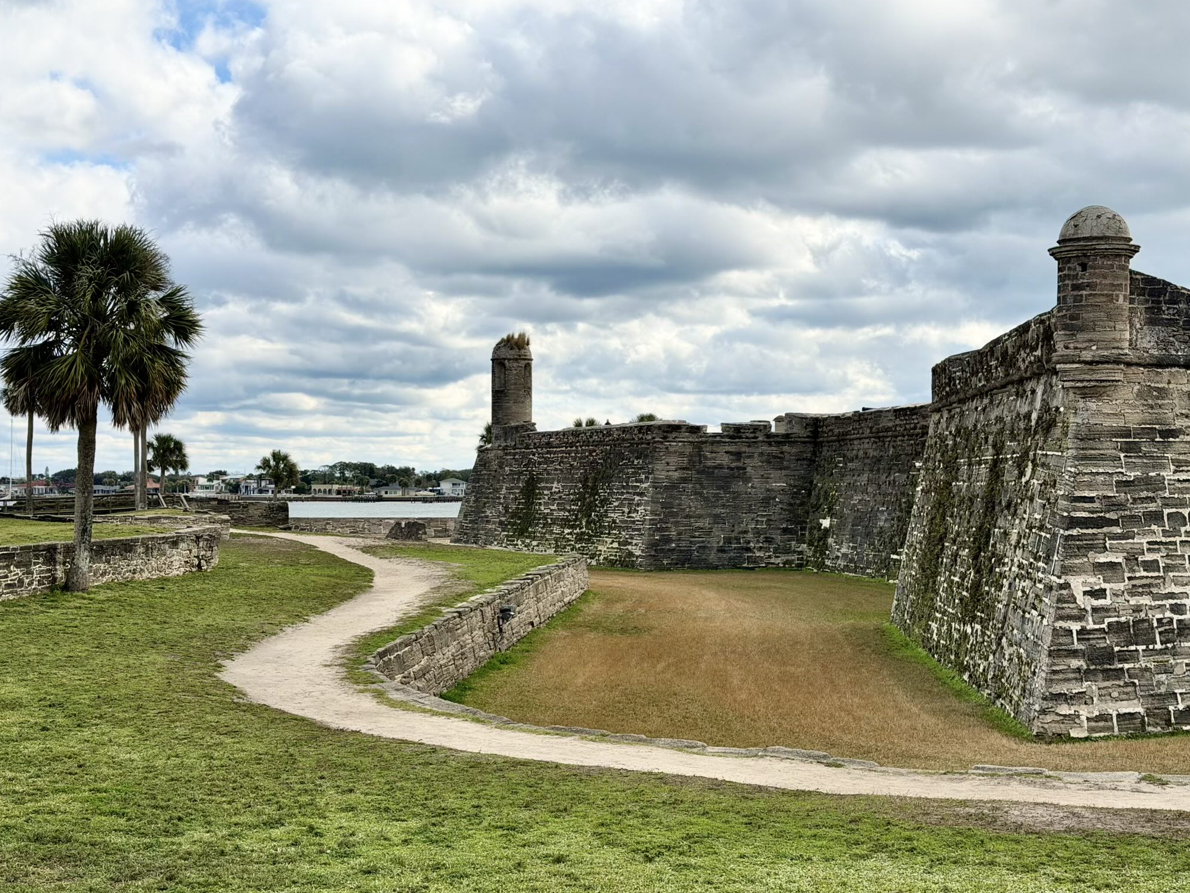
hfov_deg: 38.9
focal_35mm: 49
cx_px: 590
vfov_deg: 29.7
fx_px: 1685
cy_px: 439
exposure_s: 1/6024
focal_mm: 6.76
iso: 64
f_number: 1.78
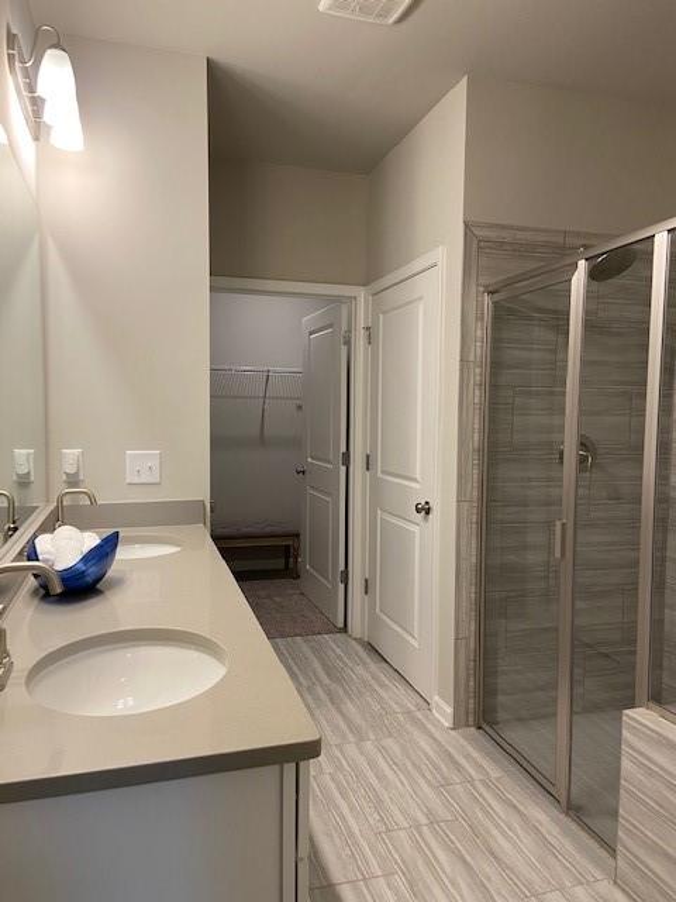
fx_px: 677
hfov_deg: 53.1
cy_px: 451
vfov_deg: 67.3
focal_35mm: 26
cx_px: 338
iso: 80
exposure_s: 1/60
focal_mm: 4.25
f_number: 1.8
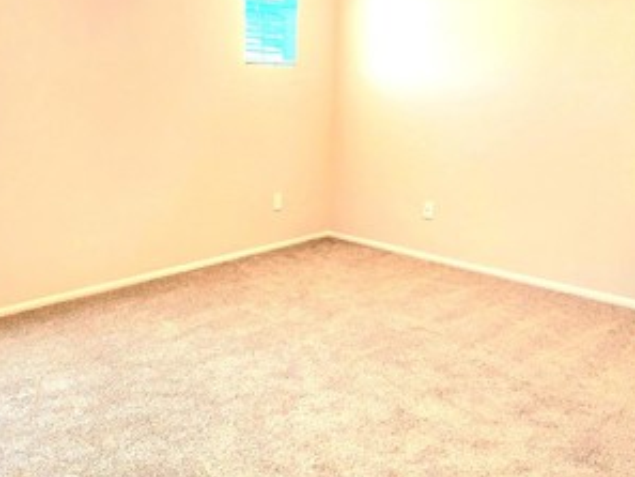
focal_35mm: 28
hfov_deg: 63.3
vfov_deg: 49.1
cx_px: 289
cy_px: 308
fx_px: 514
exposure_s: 1/60.2
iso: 100
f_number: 2.2
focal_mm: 2.2
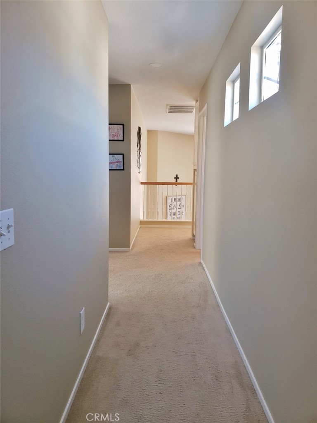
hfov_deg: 53.1
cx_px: 158
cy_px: 212
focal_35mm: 26
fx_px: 317
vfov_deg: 67.3
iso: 200
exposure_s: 1/60
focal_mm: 4.3
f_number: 2.4
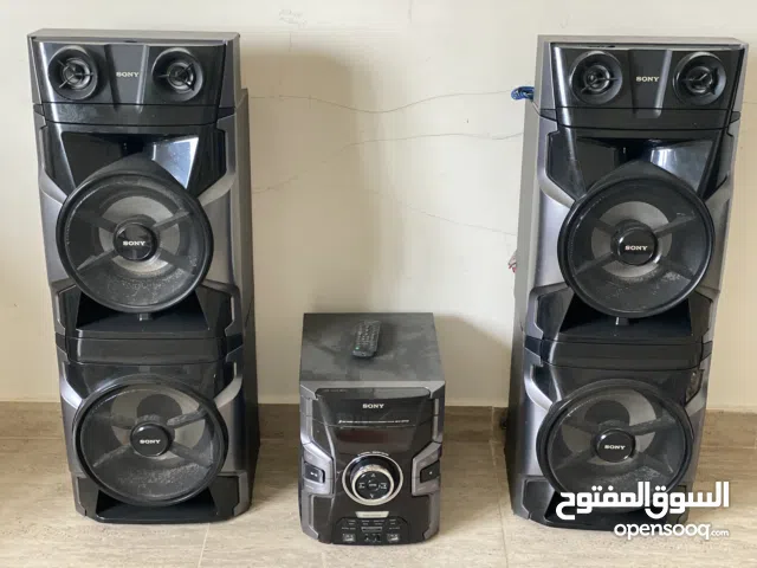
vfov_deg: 28.0
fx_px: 1137
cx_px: 378
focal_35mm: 52
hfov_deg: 36.8
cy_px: 284
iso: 250
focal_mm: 6
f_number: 2
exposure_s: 1/40
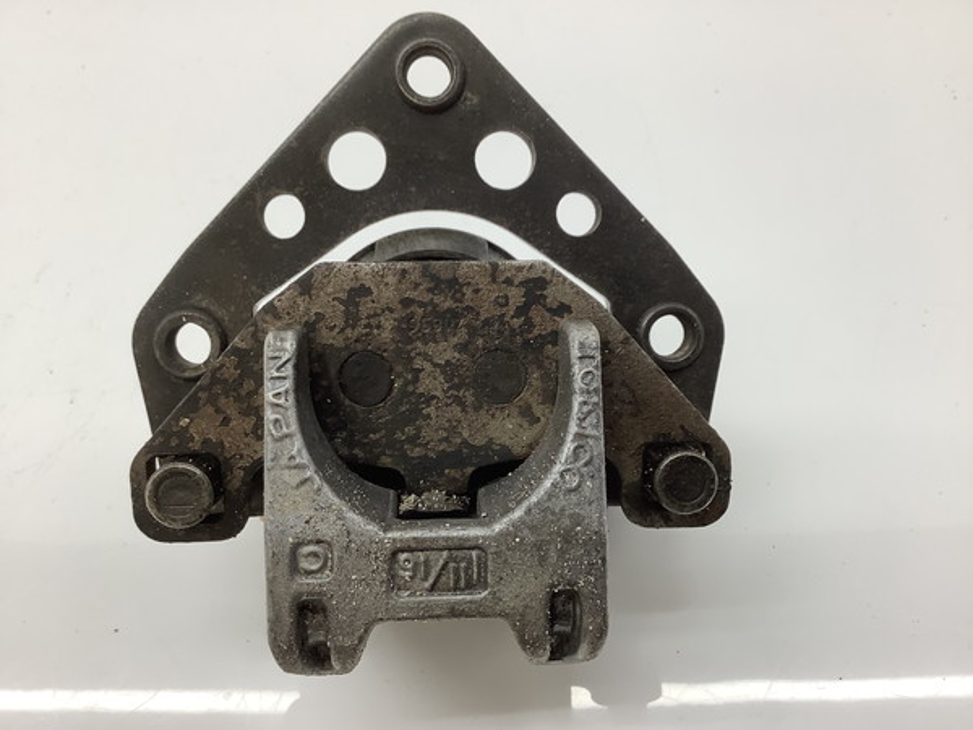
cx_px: 486
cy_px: 365
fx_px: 871
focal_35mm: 31
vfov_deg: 45.4
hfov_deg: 58.4
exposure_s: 1/120
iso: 64
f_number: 2.4
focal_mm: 3.3
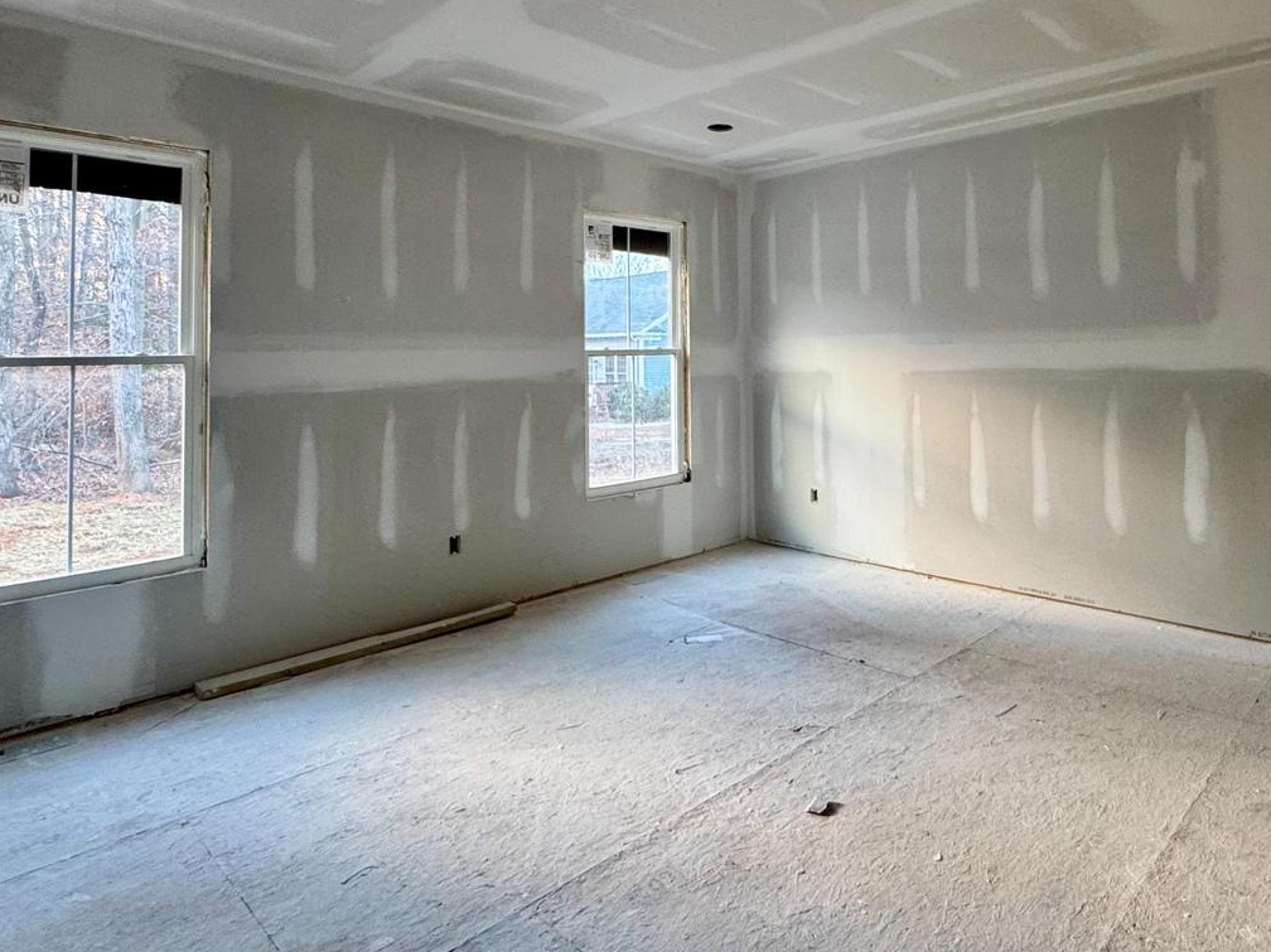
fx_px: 734
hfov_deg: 80.8
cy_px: 442
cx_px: 762
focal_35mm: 20
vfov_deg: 65.8
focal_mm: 2.22
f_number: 2.2
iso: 200
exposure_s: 1/99
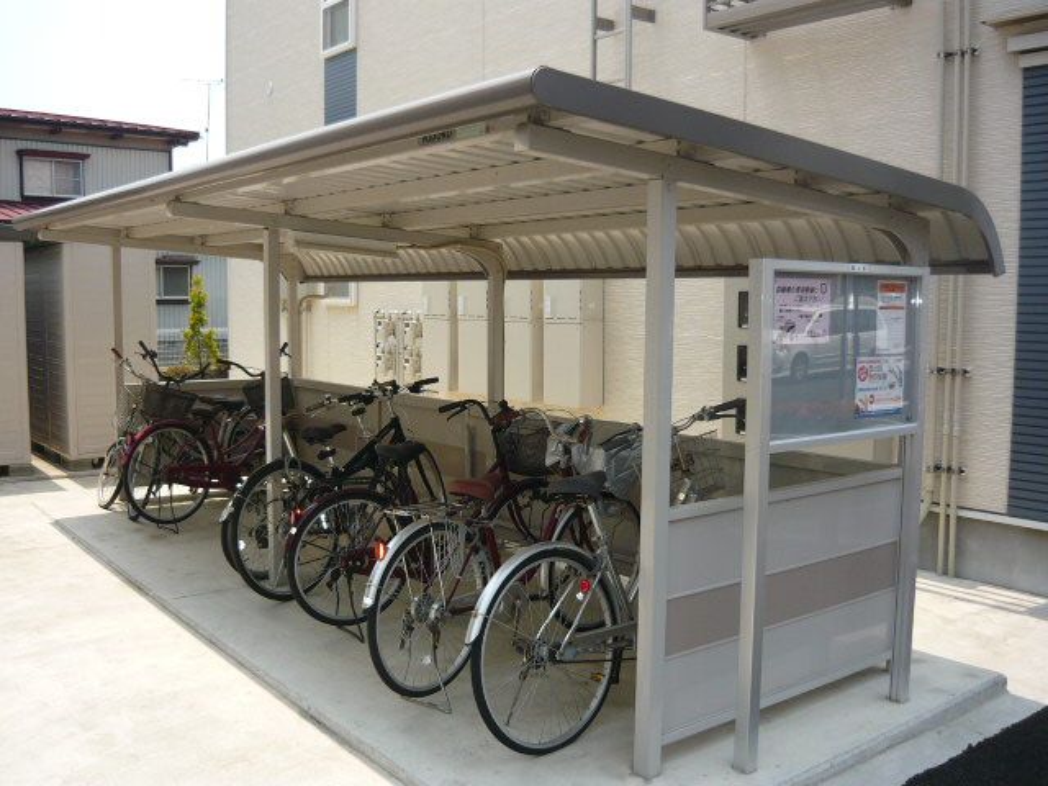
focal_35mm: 33
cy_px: 393
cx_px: 524
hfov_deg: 55.4
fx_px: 999
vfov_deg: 42.9
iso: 100
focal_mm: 5.5
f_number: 8
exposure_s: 1/125
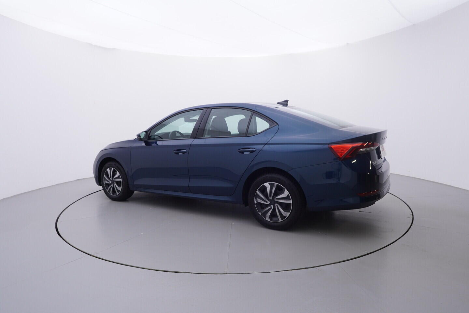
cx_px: 234
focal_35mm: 22
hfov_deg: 77.3
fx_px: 293
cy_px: 156
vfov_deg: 56.2
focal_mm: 15
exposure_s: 1/80
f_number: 5
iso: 200
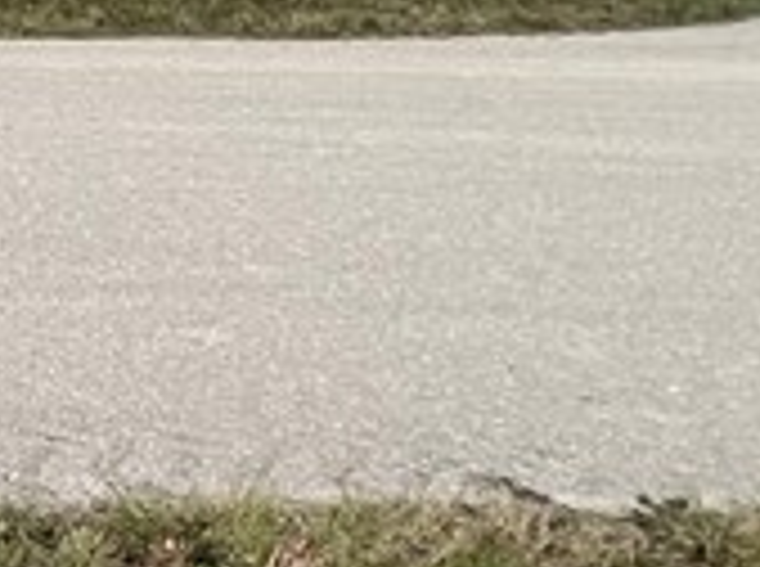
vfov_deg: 17.7
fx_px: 1731
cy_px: -117
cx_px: -814
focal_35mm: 79
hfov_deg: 17.1
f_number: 1.8
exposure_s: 1/3922
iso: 32
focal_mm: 1.57
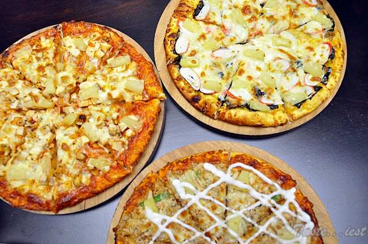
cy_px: 122
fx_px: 337
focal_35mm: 33
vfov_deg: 39.9
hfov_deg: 57.3
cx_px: 184
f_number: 5
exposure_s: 1/200
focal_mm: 22
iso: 800
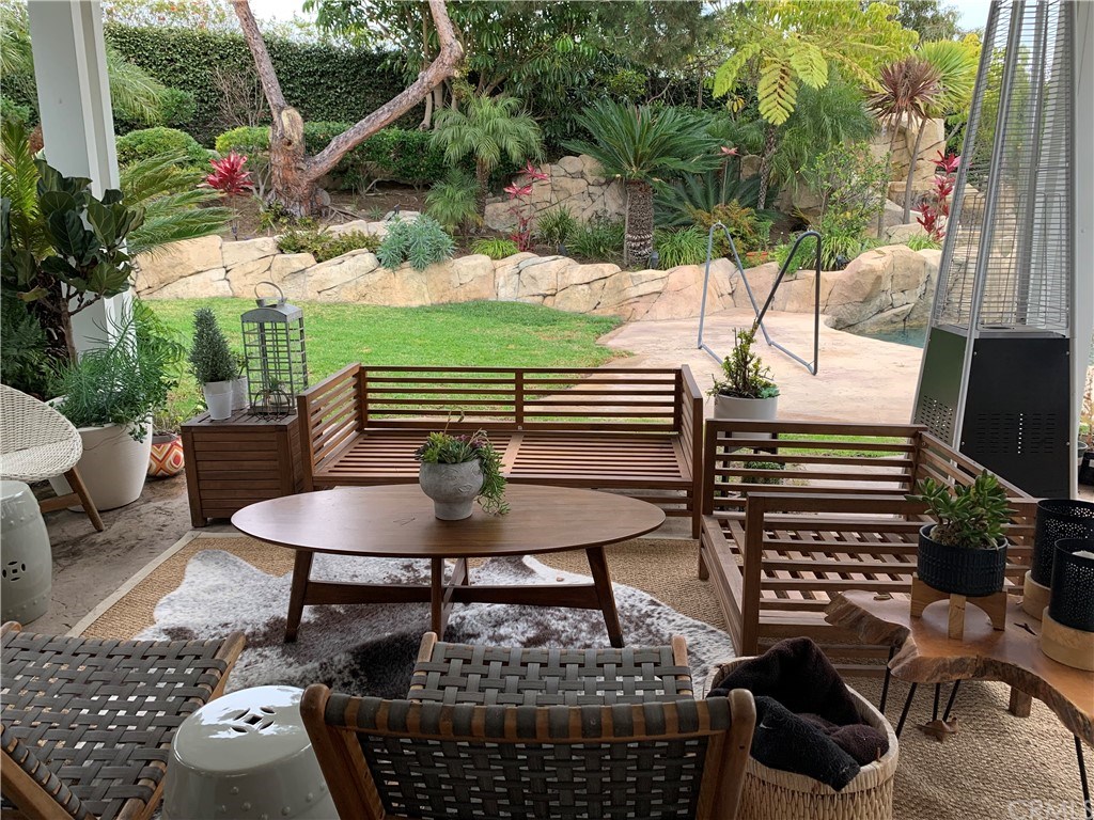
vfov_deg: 53.1
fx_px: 822
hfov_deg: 67.3
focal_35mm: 26
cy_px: 410
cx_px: 547
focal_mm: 4.25
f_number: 1.8
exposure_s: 1/121
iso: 64
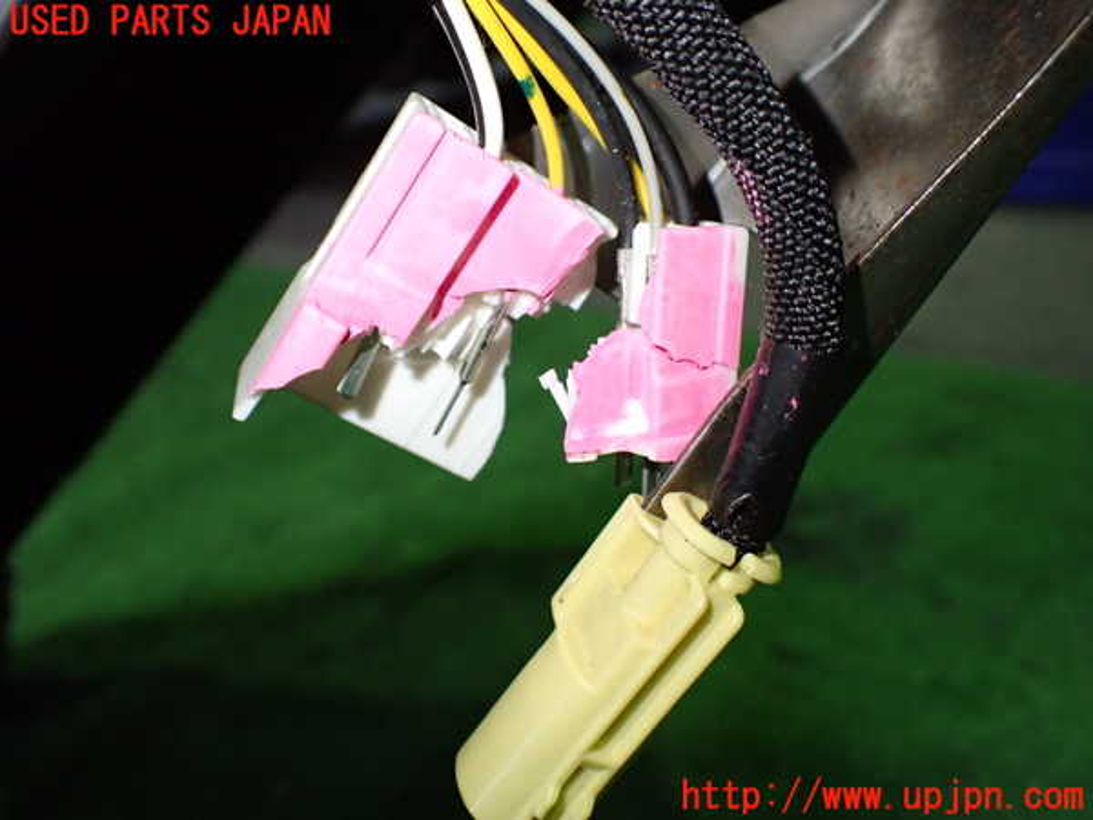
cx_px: 546
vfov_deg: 46.8
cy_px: 410
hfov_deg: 60.0
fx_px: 947
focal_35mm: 30
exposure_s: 1/125
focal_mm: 5.4
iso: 500
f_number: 2.3
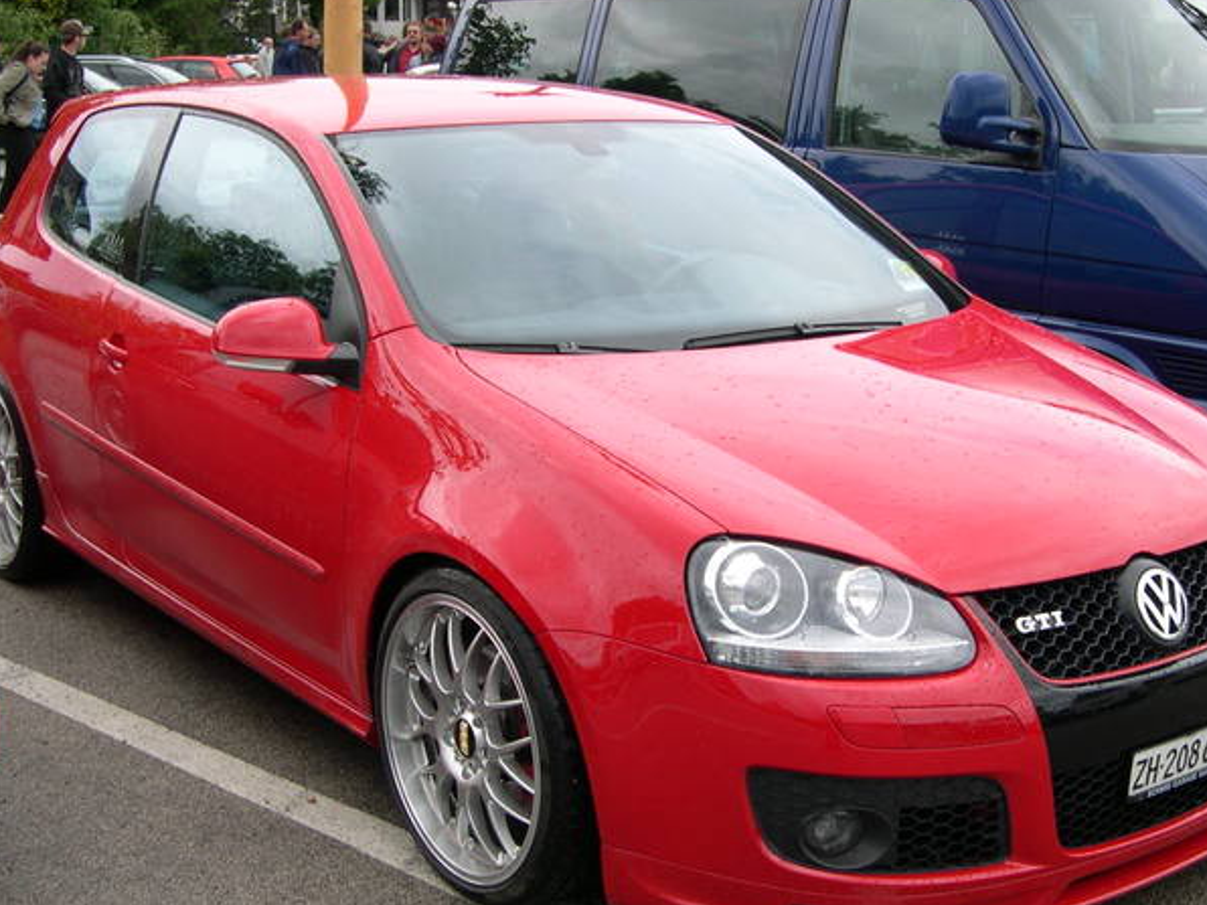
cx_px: 664
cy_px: 512
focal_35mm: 51
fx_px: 1778
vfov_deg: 28.5
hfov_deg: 37.5
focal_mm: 8
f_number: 2.8
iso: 100
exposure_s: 1/578
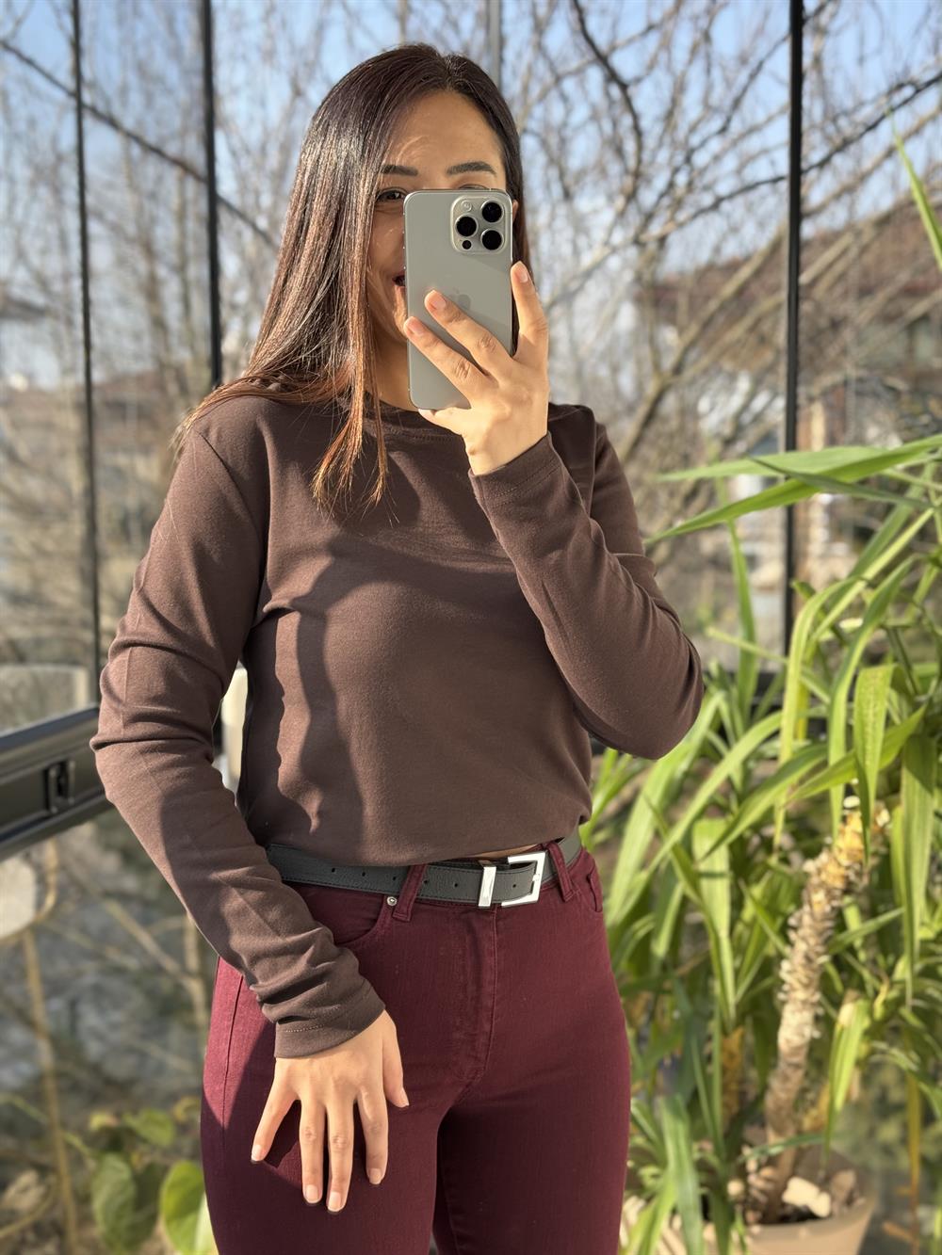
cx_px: 471
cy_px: 628
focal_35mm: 48
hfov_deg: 30.3
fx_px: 1741
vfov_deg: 39.7
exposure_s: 1/340
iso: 64
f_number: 1.78
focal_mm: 6.76
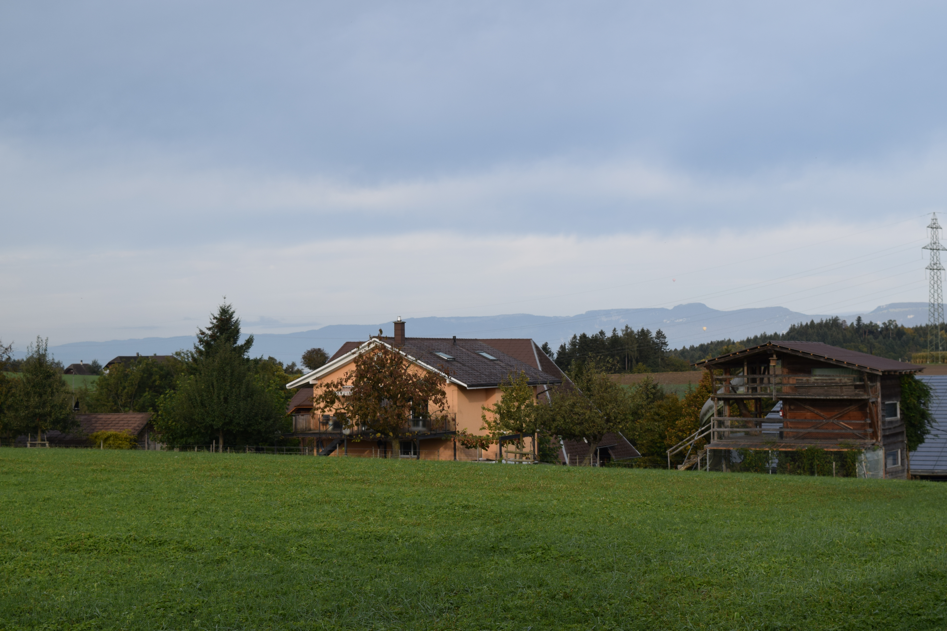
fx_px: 1657
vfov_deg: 21.6
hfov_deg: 31.9
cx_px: 474
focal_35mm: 63
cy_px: 316
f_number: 9
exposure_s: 1/320
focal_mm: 42
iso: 200
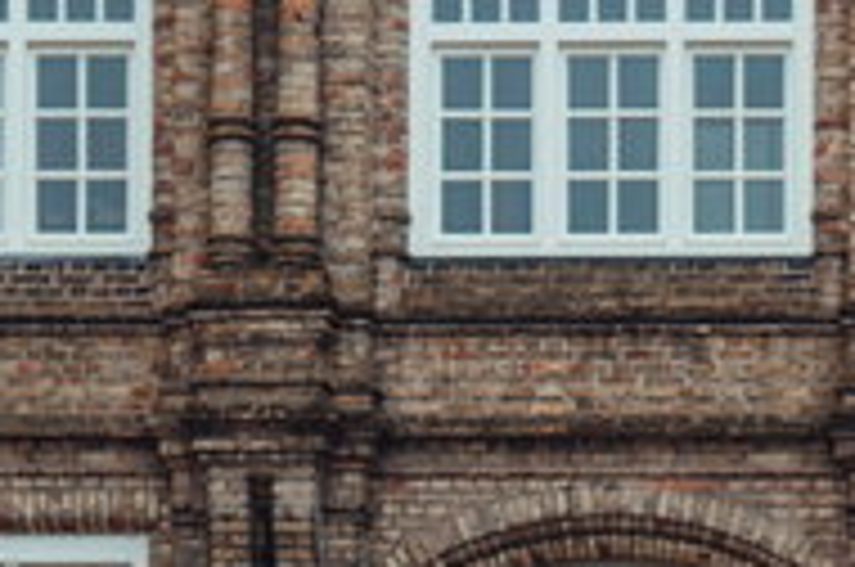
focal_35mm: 251
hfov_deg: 8.1
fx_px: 5951
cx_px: 1107
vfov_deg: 5.4
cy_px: 826
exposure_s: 1/125
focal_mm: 62
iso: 400
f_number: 5.6
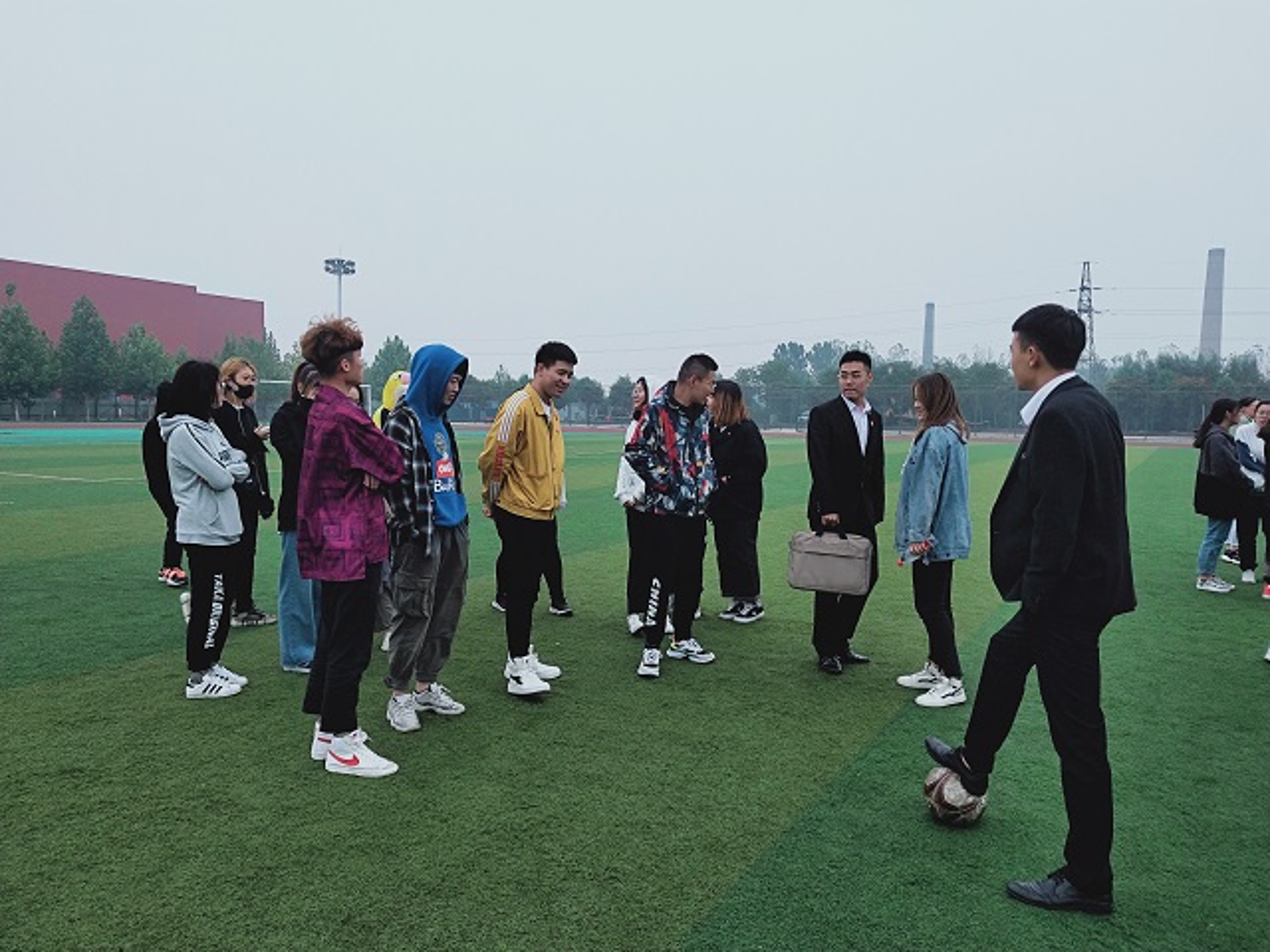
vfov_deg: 54.9
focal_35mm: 25
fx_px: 917
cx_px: 635
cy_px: 476
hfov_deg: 69.4
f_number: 1.7
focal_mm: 4.28
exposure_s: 1/103
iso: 40
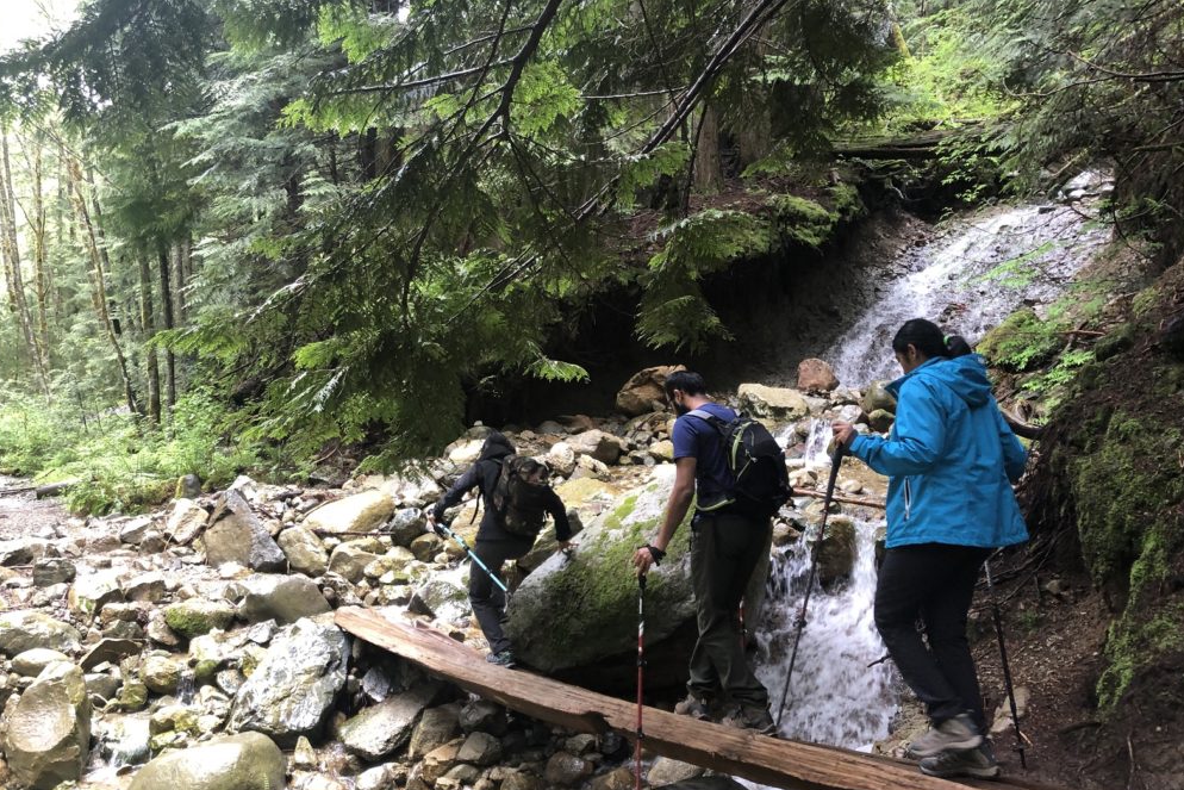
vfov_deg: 43.6
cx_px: 600
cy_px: 399
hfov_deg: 61.9
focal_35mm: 30
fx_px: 987
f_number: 1.8
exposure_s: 1/17
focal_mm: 3.99
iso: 40
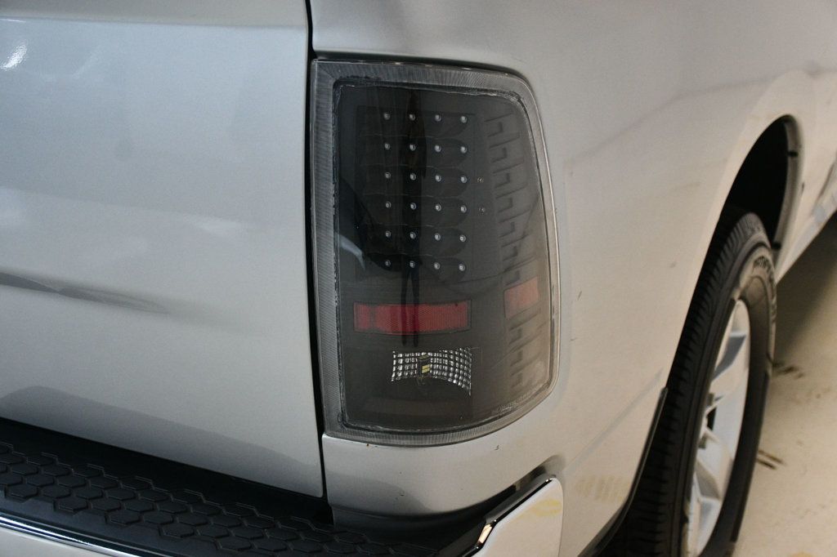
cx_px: 418
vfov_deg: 26.0
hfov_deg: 38.2
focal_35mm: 52
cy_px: 278
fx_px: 1209
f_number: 4.2
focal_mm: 35
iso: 1600
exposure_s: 1/125
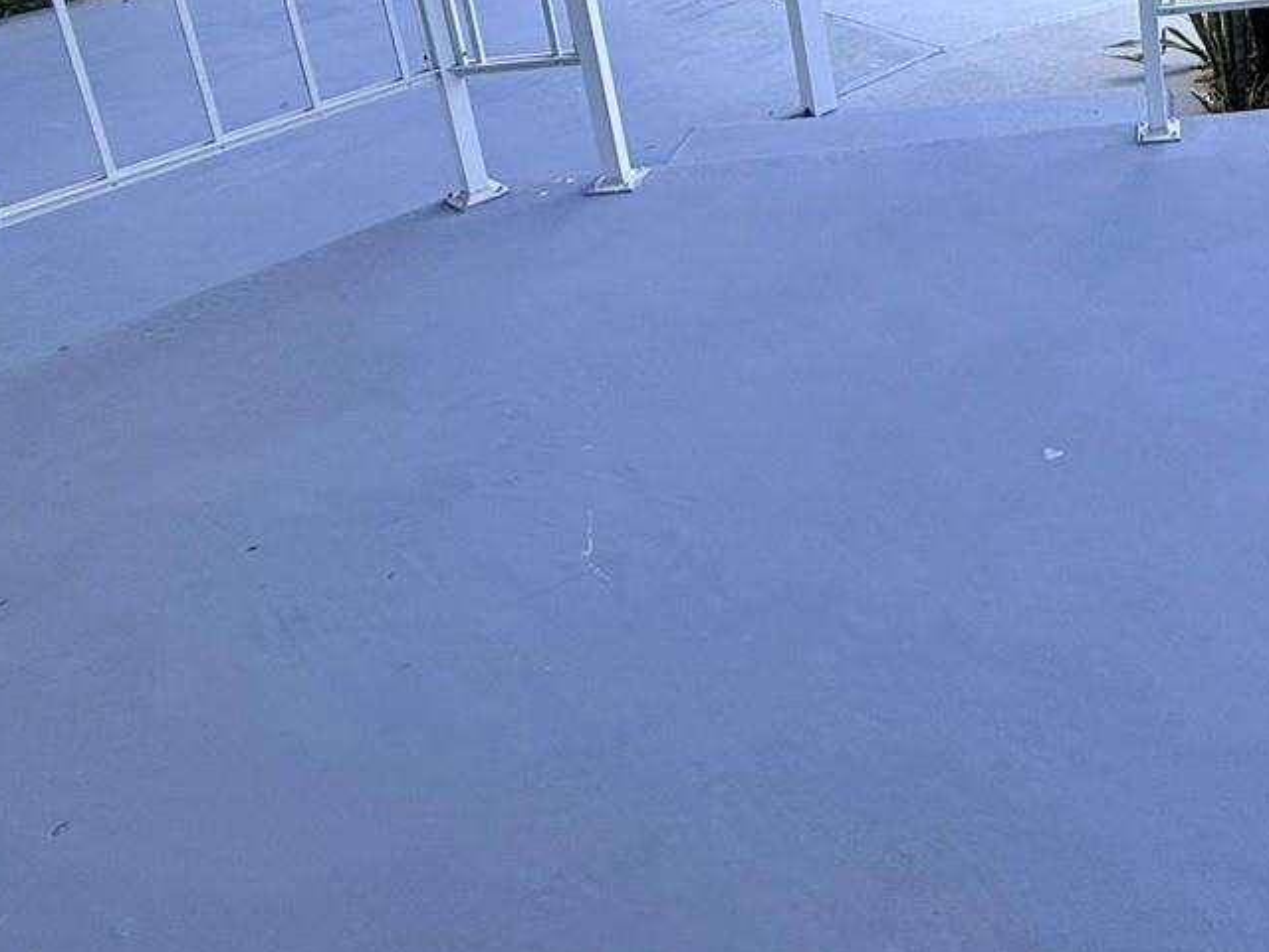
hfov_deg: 43.8
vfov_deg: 33.4
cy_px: -180
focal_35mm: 35
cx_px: 1311
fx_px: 1283
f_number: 2.2
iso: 64
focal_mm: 2.22
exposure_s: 1/564
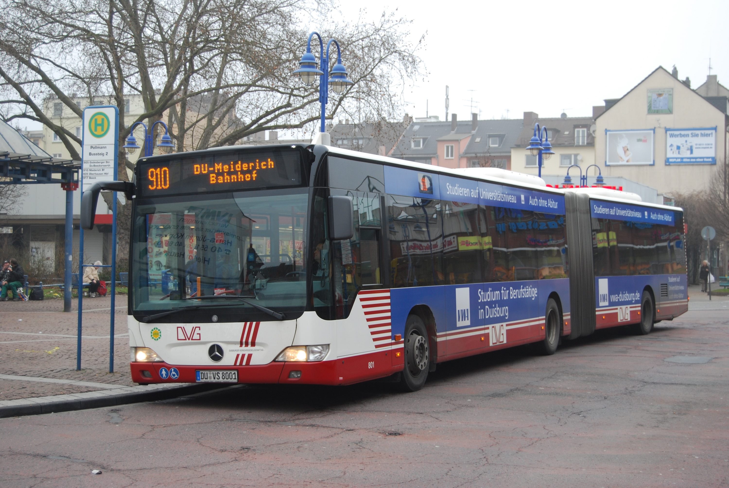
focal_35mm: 57
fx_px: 1156
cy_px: 244
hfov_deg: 35.0
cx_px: 364
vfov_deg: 23.9
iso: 200
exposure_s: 1/50
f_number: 5
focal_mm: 38
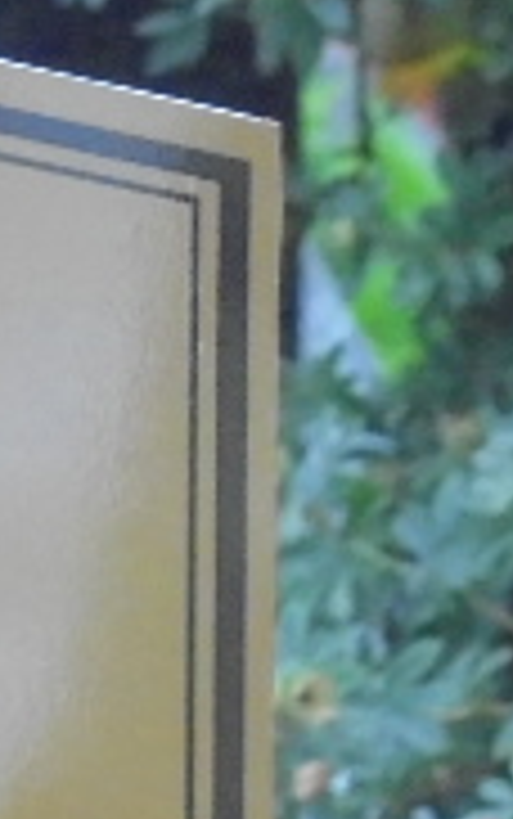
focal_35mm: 582
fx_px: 12999
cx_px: -472
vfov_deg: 3.6
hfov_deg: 2.3
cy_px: 914
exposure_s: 1/40
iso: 800
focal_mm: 27.6
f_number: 6.5
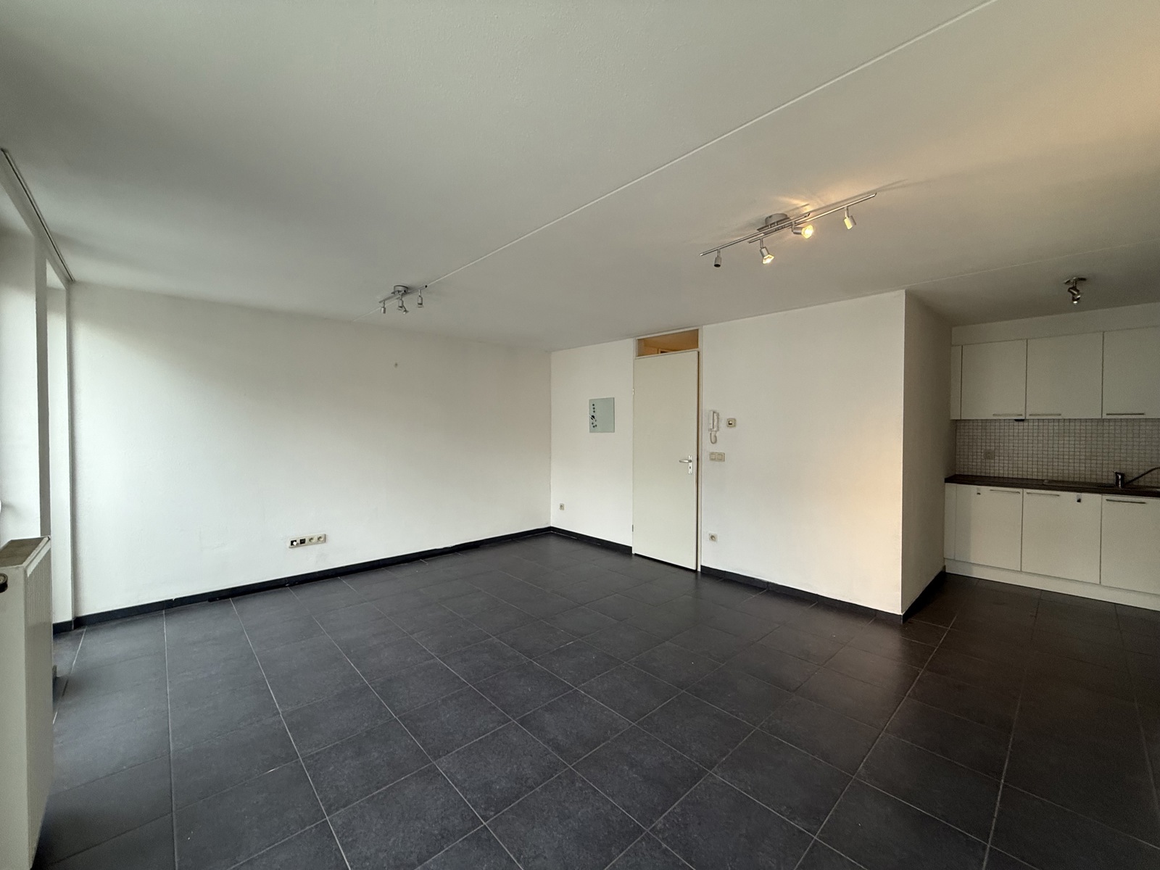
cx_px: 580
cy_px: 435
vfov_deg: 85.7
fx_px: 469
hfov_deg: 102.1
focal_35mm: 14
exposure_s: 1/100
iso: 250
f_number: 2.2
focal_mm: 2.22
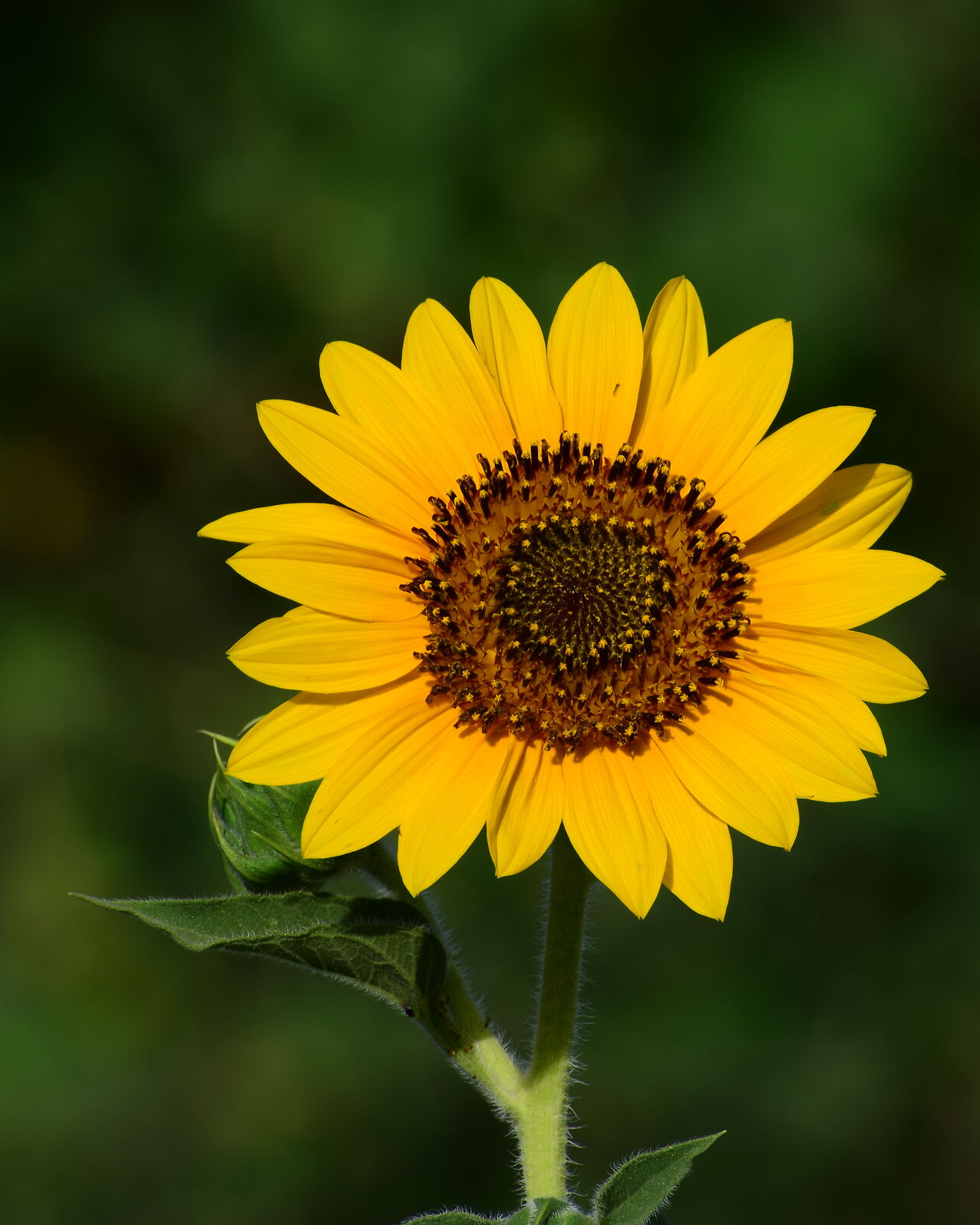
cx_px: 619
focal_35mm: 635
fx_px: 23020
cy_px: 612
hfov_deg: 2.4
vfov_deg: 3.0
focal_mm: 300
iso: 100
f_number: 11
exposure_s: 1/200
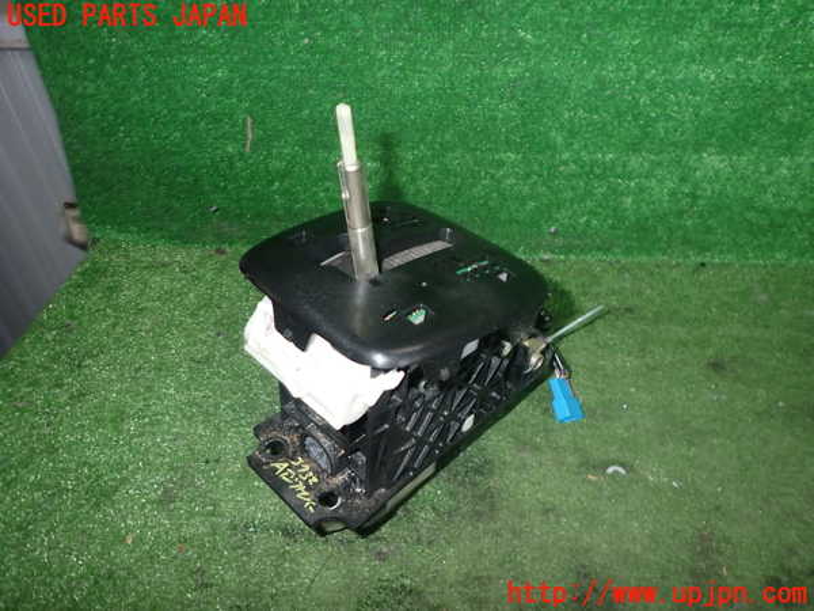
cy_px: 306
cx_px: 407
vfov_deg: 54.9
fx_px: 588
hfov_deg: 69.4
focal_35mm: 25
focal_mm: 4.5
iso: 200
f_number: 5.6
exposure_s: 1/30
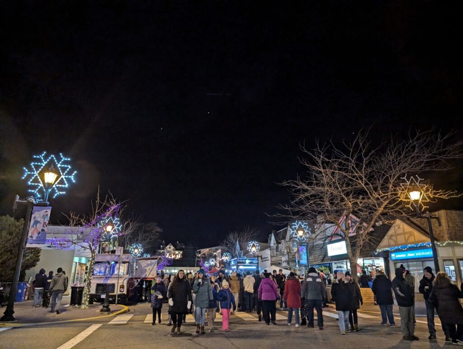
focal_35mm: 24
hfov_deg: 71.5
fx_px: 321
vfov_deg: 56.9
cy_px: 174
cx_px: 232
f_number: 1.68
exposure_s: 1/60
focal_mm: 6.9
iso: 537
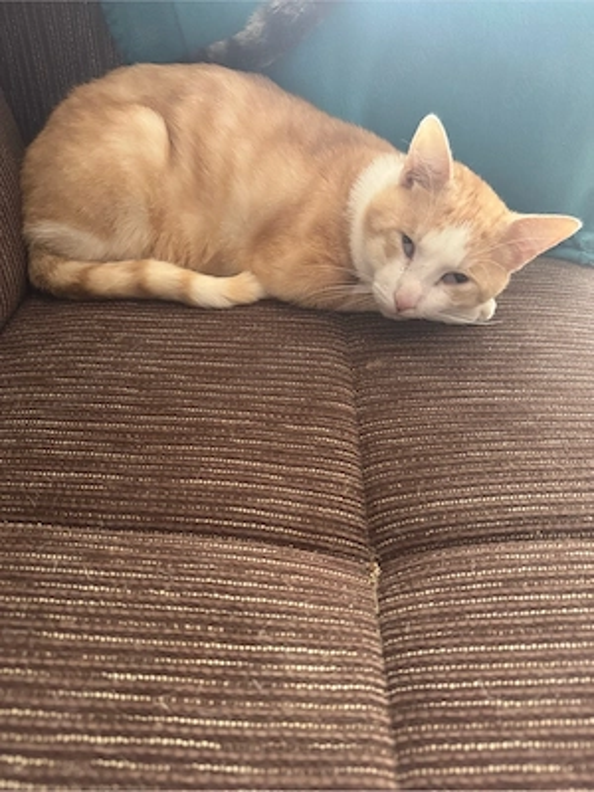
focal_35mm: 24
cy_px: 396
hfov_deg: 56.8
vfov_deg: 71.6
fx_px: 549
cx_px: 297
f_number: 1.78
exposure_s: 1/51
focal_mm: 6.76
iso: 800
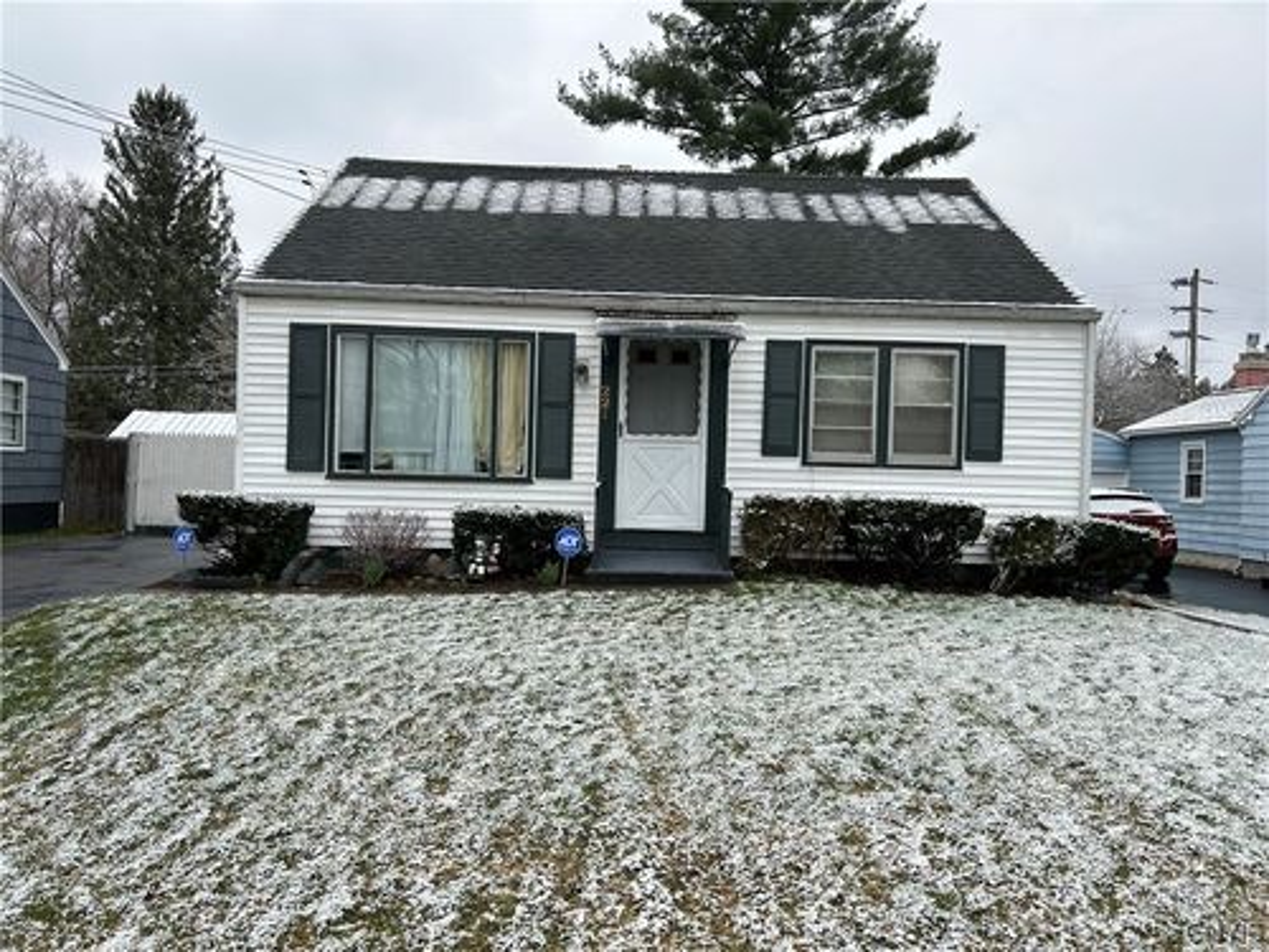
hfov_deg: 67.3
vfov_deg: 53.1
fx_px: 953
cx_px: 634
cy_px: 476
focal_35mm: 26
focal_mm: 5.7
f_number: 1.5
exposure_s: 1/670
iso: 50
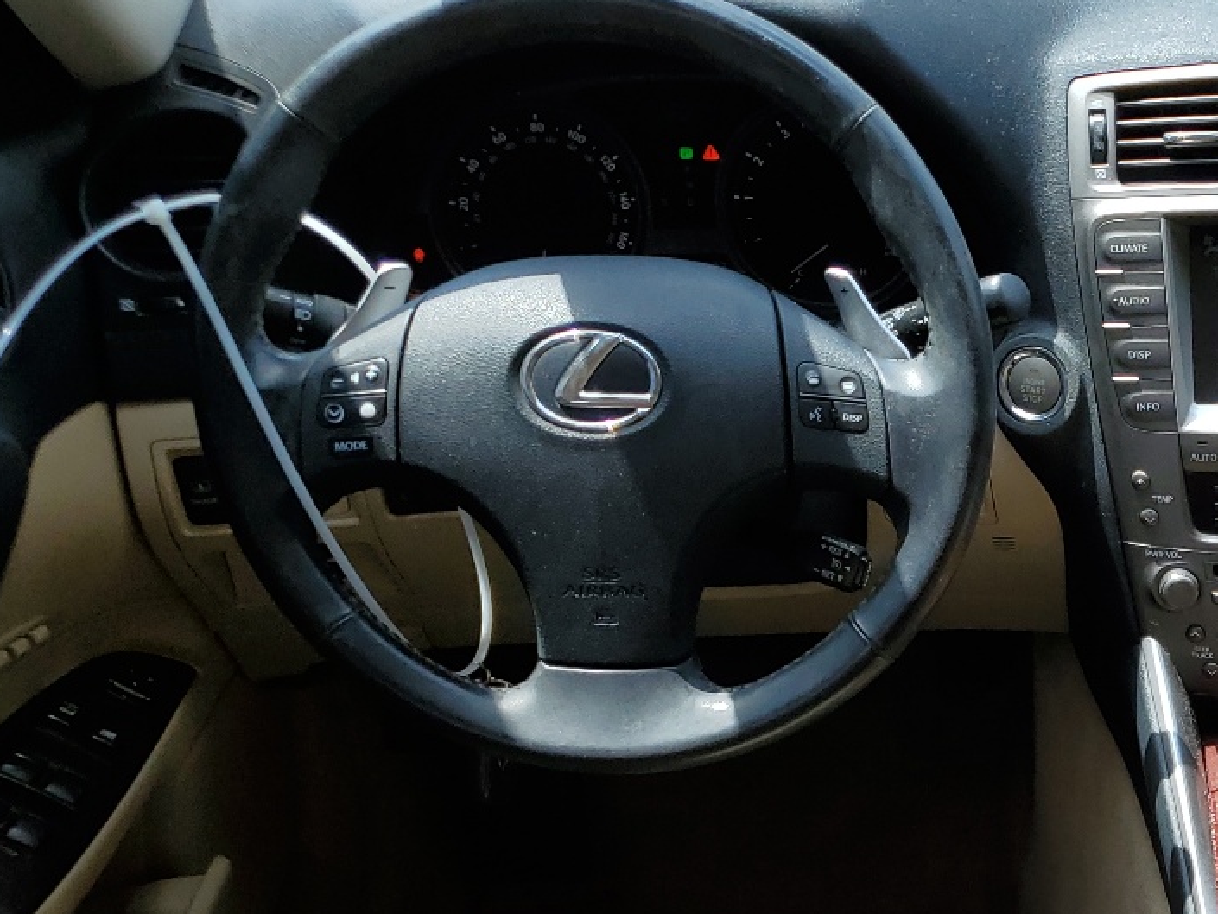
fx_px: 2076
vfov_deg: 23.6
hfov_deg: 29.8
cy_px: 950
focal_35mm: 59
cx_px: 1294
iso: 50
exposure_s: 1/909
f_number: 1.5
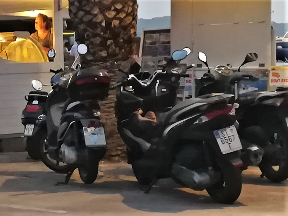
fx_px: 216
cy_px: 108
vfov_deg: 53.1
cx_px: 144
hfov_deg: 67.3
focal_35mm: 26
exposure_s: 1/25
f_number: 2.2
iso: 400
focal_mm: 3.83
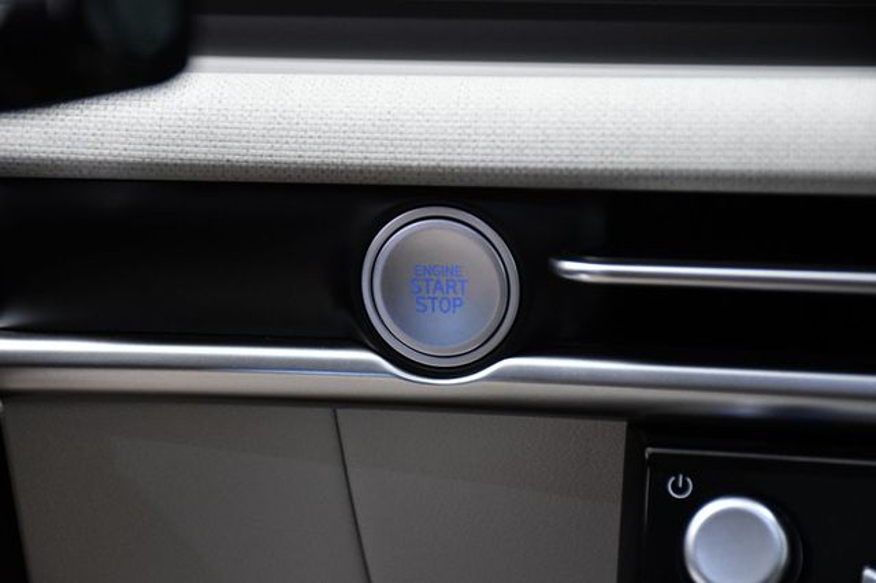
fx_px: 3283
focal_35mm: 135
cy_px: 292
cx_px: 438
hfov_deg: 15.2
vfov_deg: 10.1
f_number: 5.3
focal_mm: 90
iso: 2500
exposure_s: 1/100
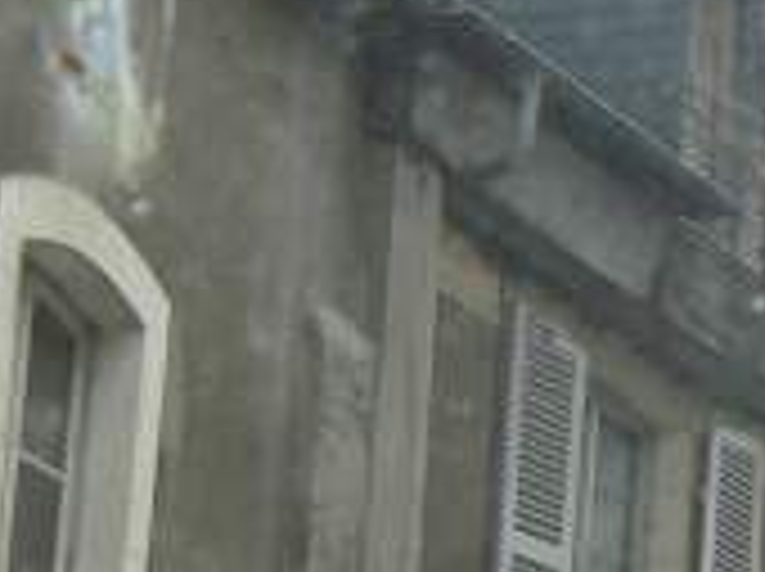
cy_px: 367
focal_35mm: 191
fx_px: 4215
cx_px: 976
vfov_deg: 7.8
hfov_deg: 10.2
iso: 80
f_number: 5.6
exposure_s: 1/250
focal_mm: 6
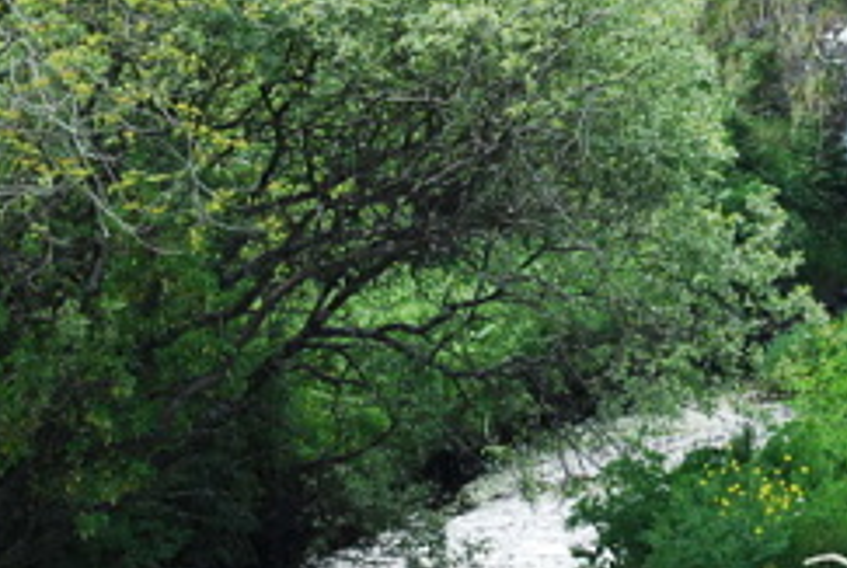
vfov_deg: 7.3
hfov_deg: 10.7
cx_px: 1070
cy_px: 364
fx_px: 4431
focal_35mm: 188
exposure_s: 1/200
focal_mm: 38
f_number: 7.1
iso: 400
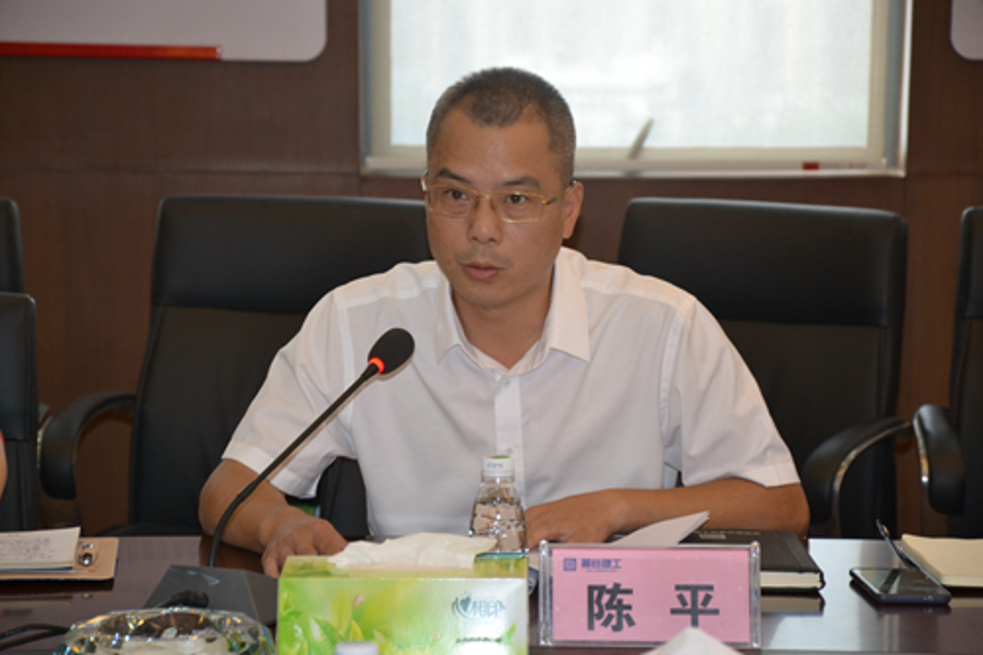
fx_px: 4012
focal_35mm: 147
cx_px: 492
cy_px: 328
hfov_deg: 14.0
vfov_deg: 9.3
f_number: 5.6
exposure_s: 1/60
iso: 800
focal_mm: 98
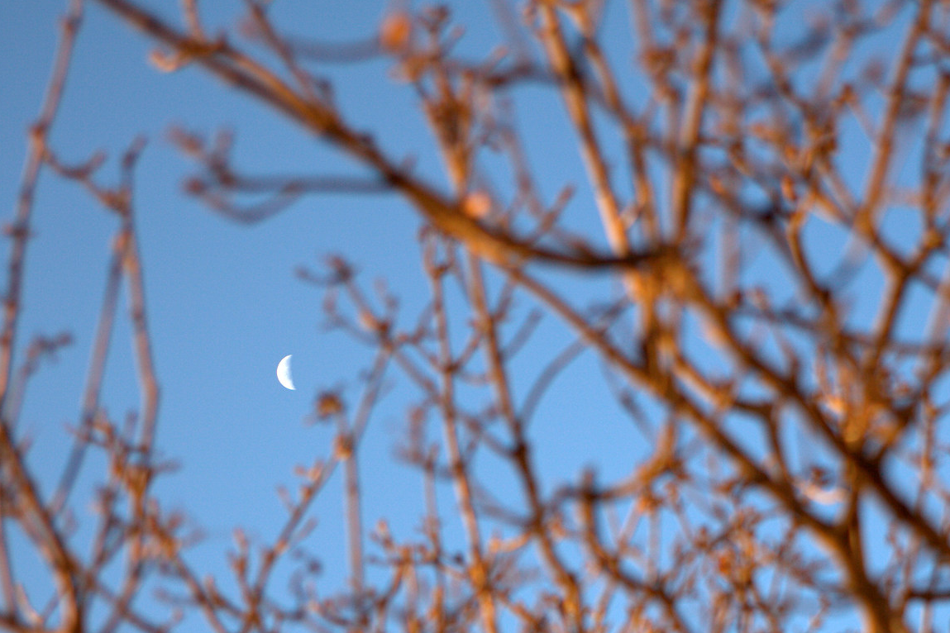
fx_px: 3747
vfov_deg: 9.6
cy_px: 610
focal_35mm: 142
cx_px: 802
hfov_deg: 14.3
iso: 100
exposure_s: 1/500
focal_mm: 70
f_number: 2.8
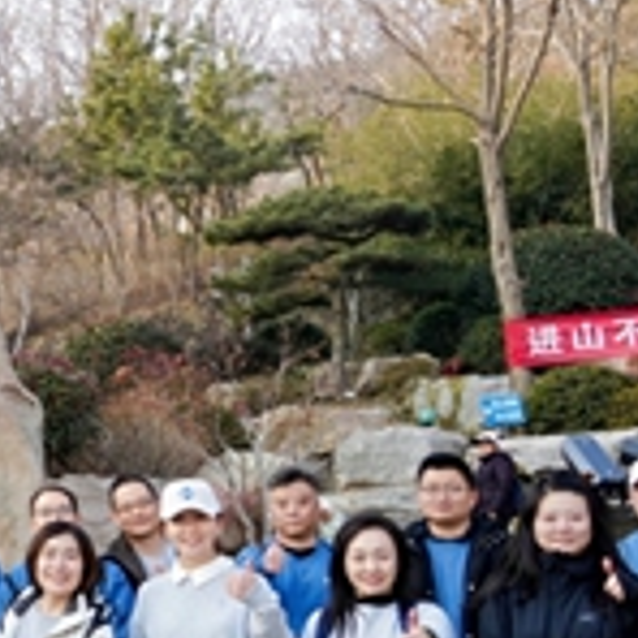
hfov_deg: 17.9
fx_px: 1731
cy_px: 377
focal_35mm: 83
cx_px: -410
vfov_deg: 20.9
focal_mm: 24
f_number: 5.6
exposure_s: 1/323
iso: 500
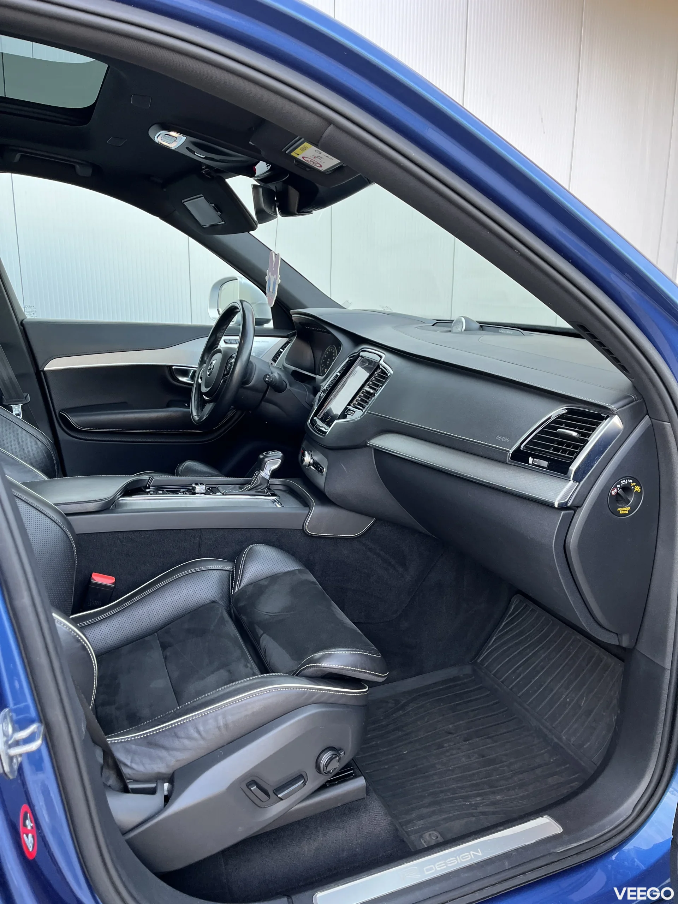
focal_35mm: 26
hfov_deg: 53.1
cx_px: 339
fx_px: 679
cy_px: 452
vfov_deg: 67.3
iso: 100
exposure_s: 1/122
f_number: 1.6
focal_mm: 5.1
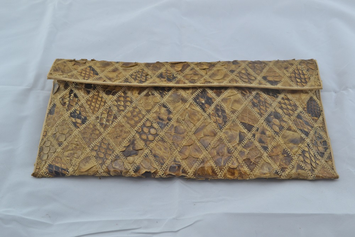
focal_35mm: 45
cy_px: 118
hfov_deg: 43.6
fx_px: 444
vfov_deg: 29.9
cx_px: 178
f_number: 7.1
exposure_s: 1/60
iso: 400
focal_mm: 30
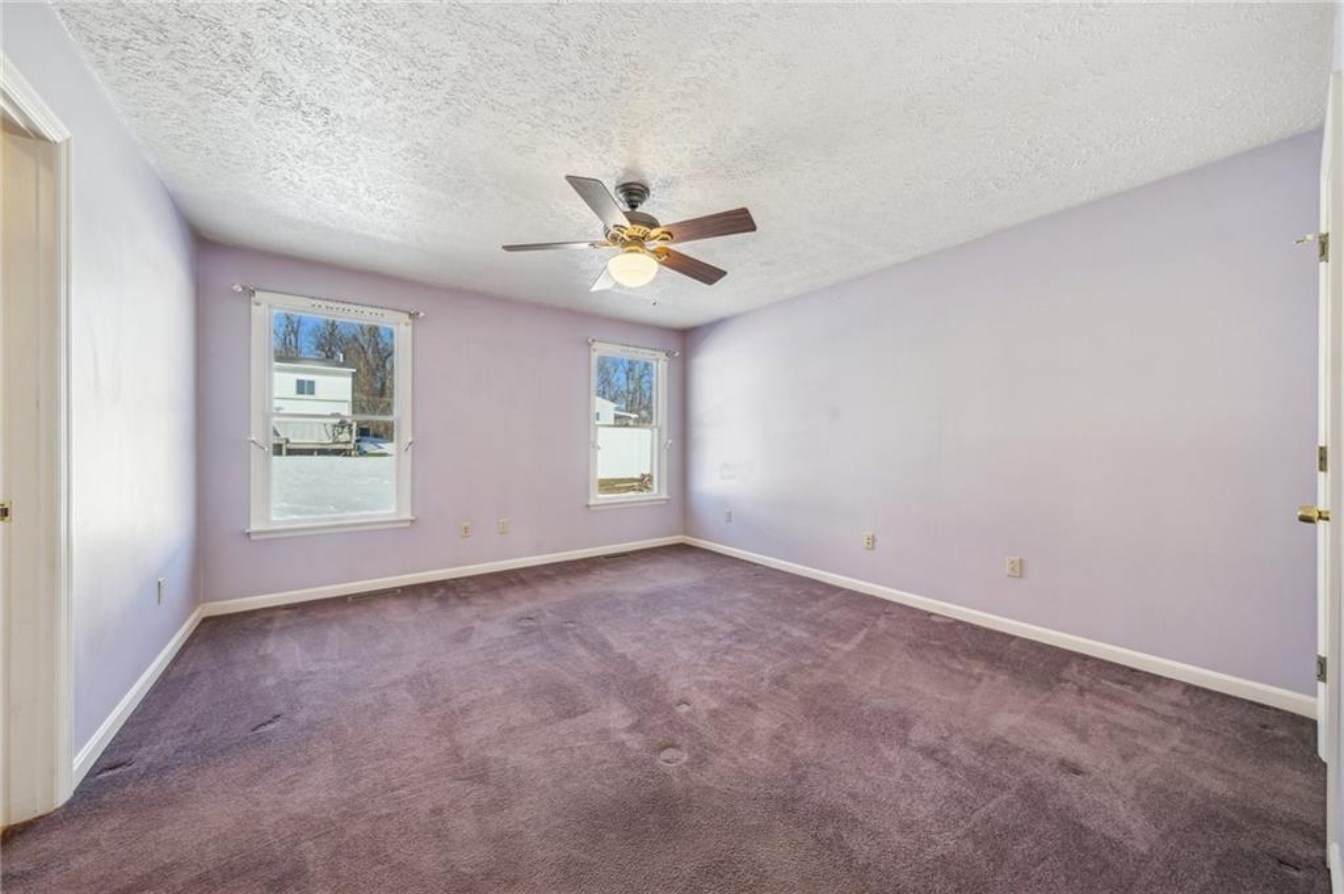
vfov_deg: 89.9
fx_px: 448
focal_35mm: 12
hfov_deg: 112.7
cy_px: 447
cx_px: 672
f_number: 11
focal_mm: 12
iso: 50
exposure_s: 1/6
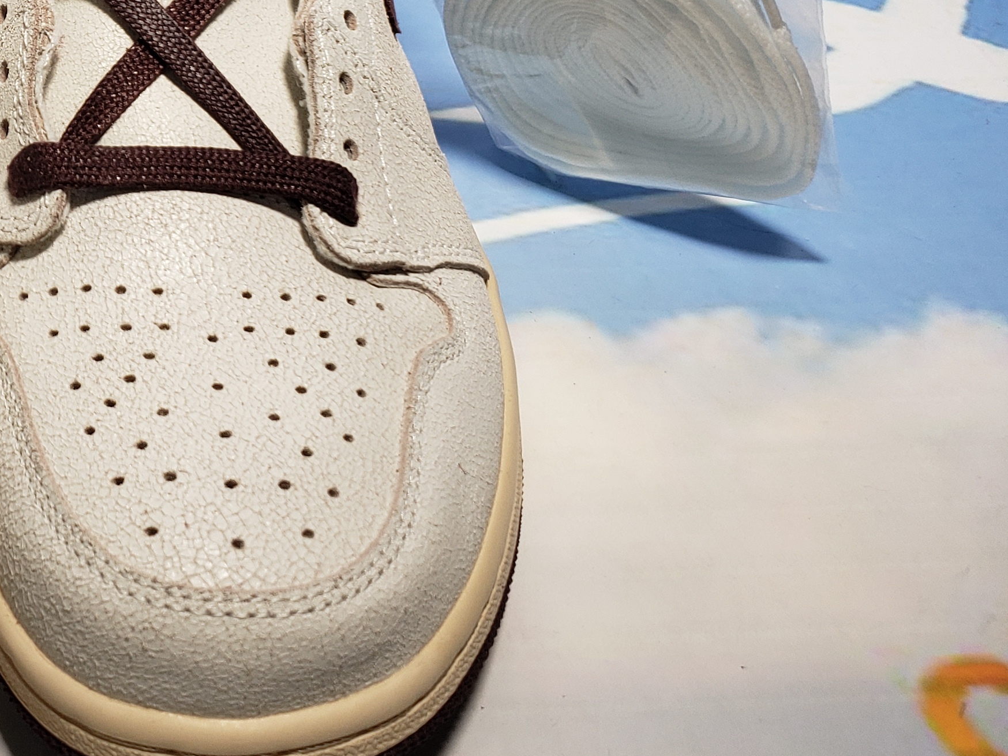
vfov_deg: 23.7
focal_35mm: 60
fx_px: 1747
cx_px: -38
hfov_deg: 29.7
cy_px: 74
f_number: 1.5
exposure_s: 1/435
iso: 50
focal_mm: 4.3
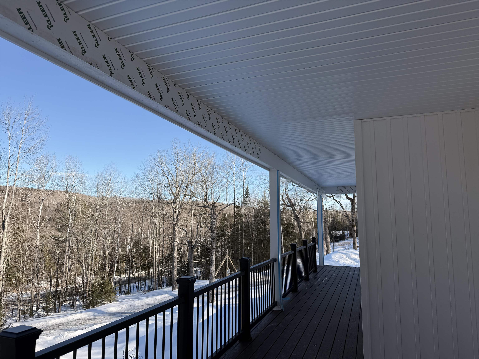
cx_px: 240
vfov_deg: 56.8
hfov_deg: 71.6
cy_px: 180
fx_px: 332
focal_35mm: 24
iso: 80
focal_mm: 6.76
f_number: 1.78
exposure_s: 1/2299
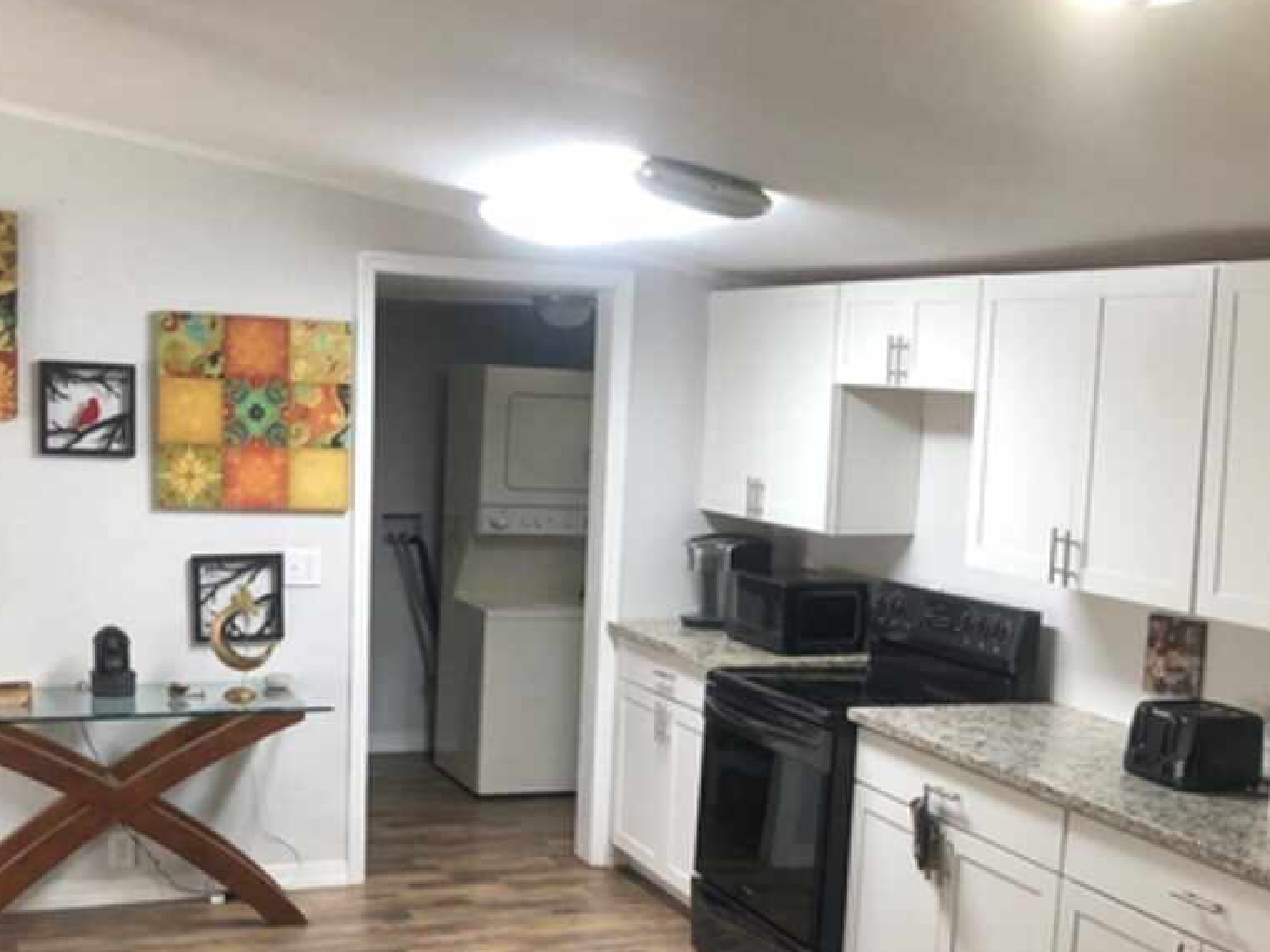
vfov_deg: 30.5
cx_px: 614
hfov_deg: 40.4
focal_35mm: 47
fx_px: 1724
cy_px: 671
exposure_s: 1/30
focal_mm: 4
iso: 40
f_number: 1.8
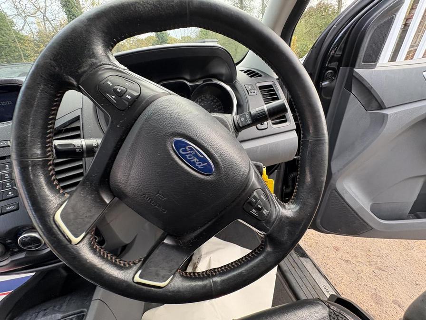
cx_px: 213
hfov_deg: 102.1
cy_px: 160
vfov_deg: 85.7
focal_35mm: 14
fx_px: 172
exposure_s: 1/99
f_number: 2.2
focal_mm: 2.22
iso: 125
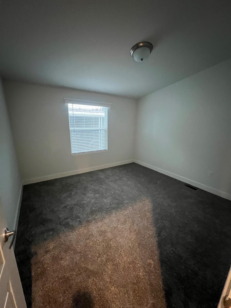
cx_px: 116
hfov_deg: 89.9
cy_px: 154
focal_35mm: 13
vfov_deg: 106.2
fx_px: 116
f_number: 1.8
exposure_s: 1/60
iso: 800
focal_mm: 1.57
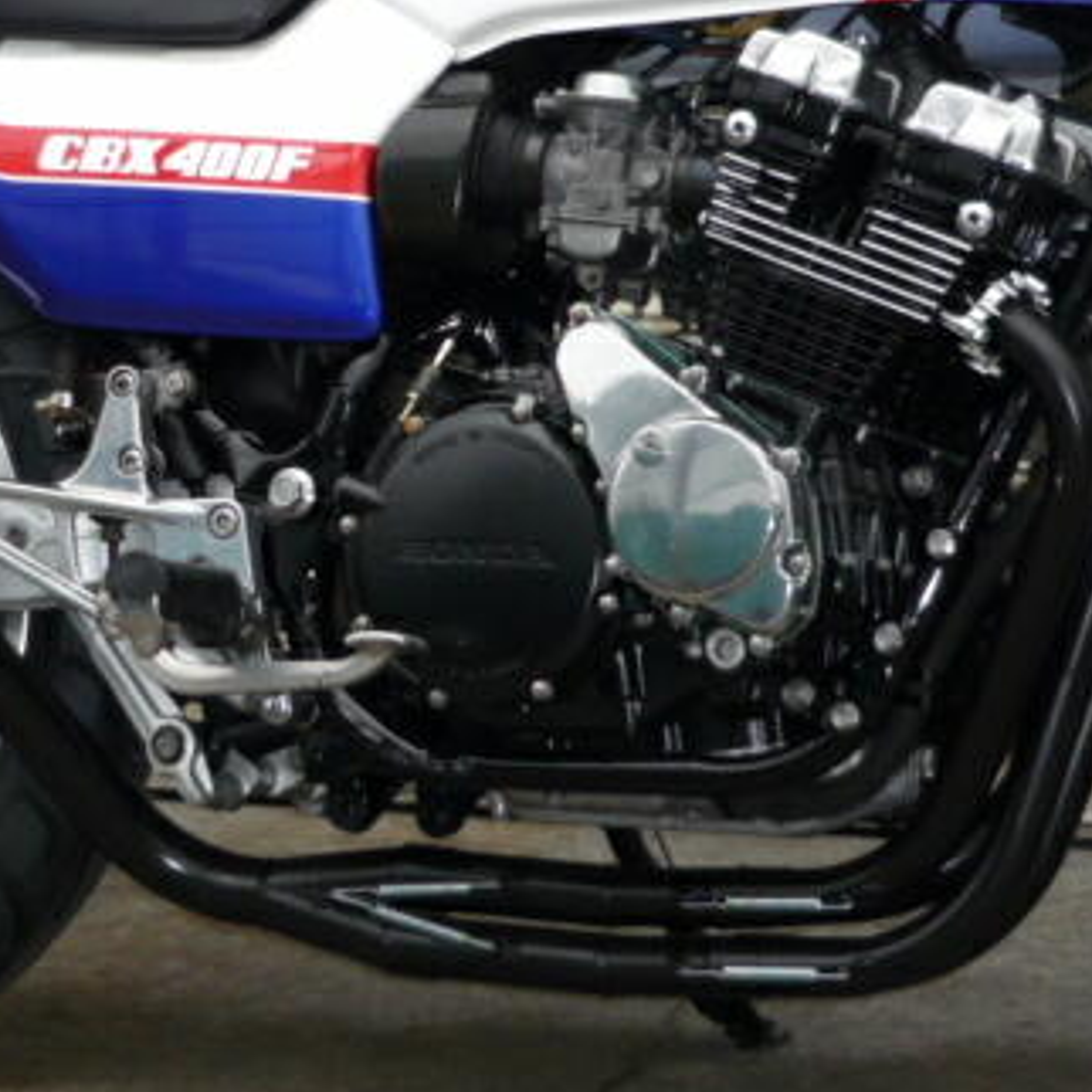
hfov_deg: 15.0
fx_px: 4140
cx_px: 295
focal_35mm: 116
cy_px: 424
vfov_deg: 15.0
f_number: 3
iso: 100
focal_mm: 6.8
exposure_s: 1/160
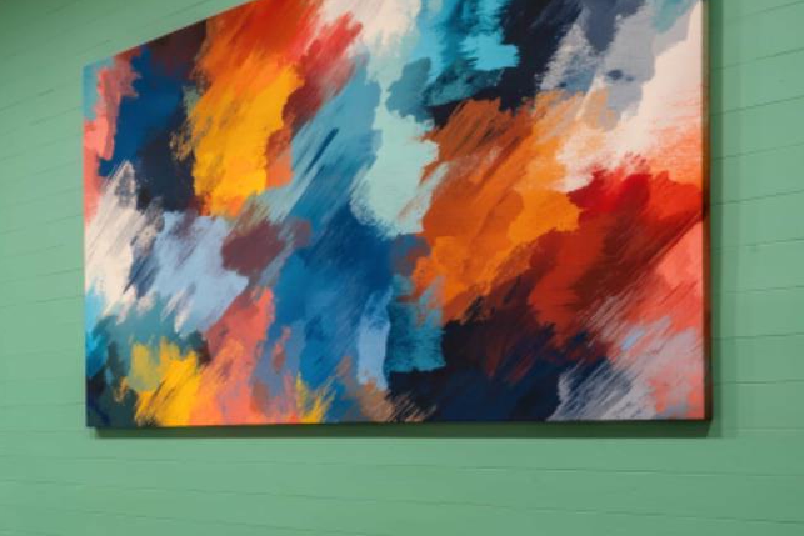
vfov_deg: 26.9
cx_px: -86
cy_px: 441
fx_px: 1095
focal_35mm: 49
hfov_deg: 34.6
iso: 250
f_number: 16
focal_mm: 21
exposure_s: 1.3
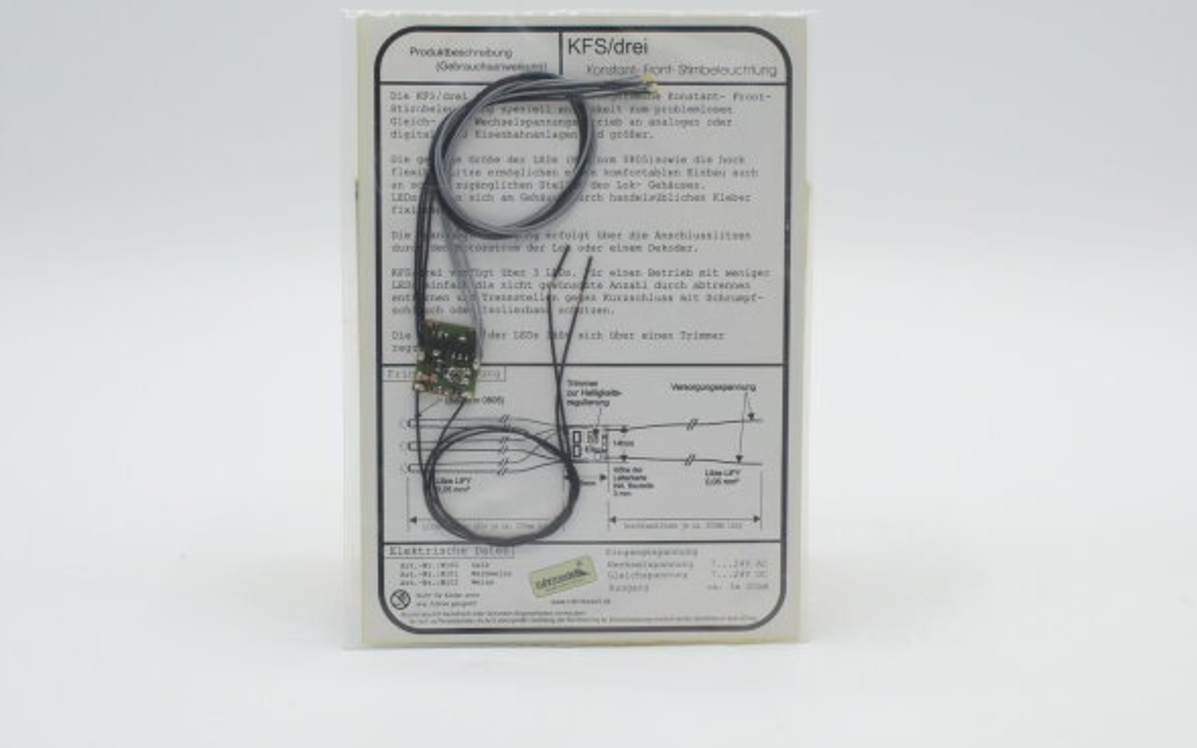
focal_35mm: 55
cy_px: 351
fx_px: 1778
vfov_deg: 23.7
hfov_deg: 37.2
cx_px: 606
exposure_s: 1/160
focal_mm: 35
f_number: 8
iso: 250
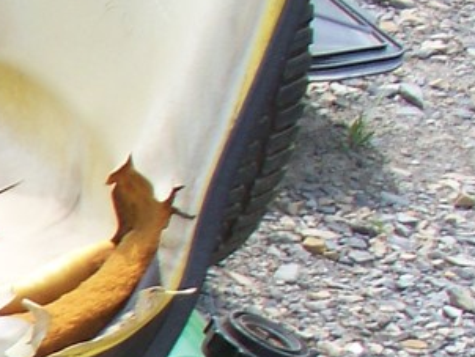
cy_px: 705
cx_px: -1128
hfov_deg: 7.0
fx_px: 3351
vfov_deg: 6.0
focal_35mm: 244
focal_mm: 7.54
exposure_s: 1/500
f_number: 2.8
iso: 64
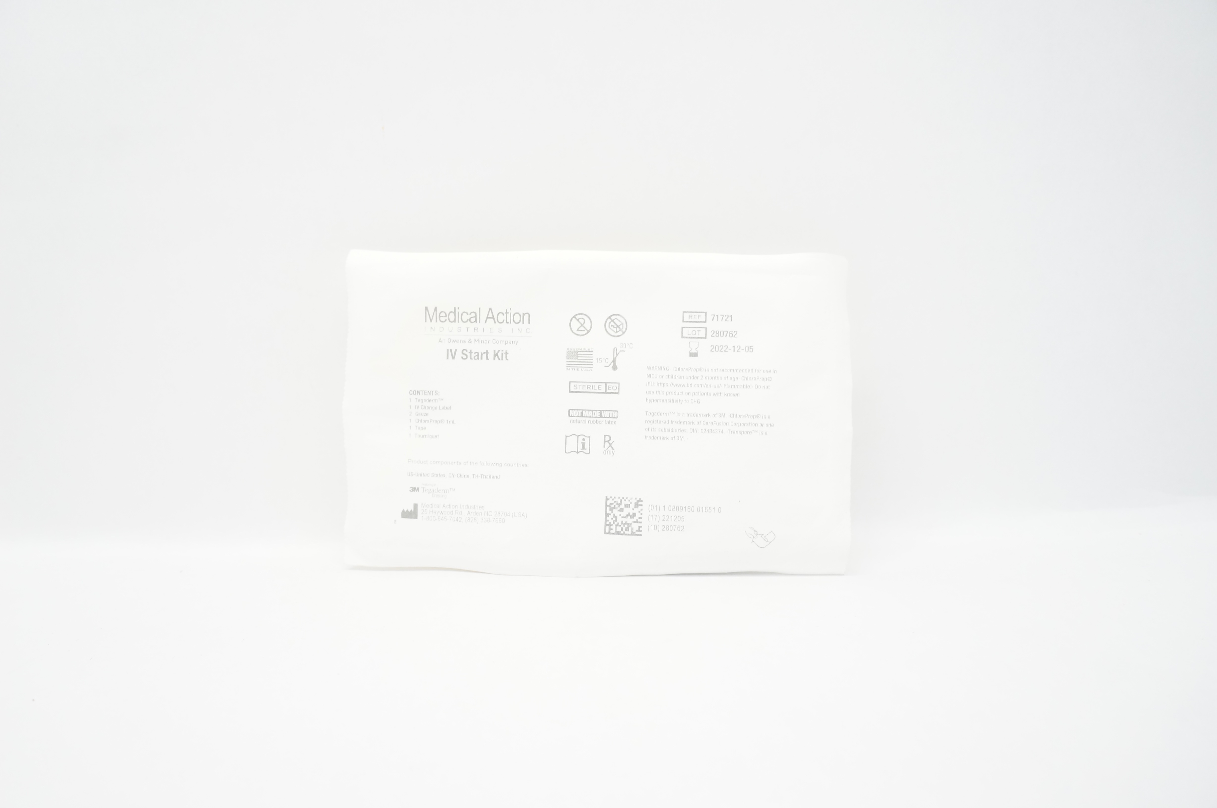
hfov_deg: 67.4
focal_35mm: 27
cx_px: 608
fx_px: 912
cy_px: 404
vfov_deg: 47.8
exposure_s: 1/80
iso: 800
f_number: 5
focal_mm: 18
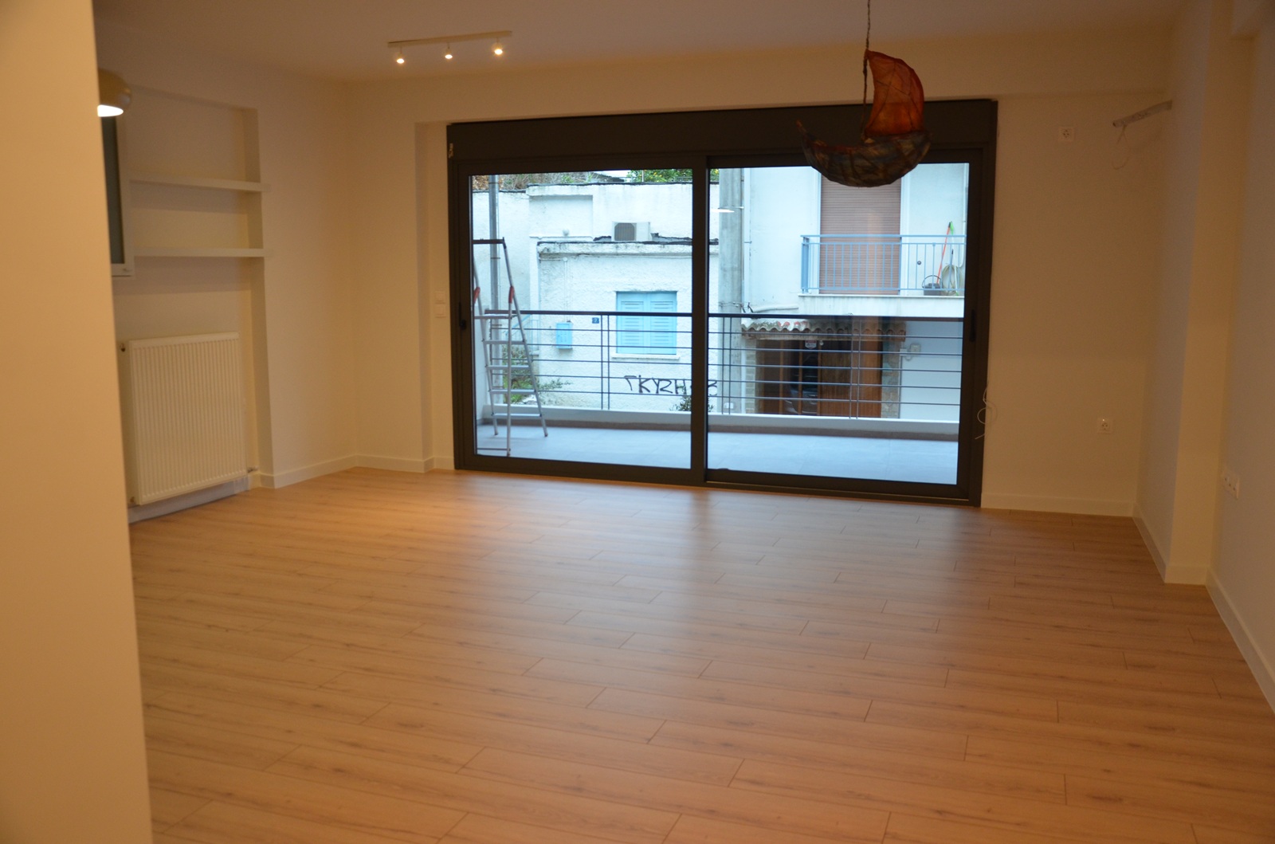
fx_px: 1113
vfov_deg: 41.5
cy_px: 422
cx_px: 638
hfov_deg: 59.6
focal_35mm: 32
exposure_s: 1/60
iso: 720
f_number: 4
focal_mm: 21
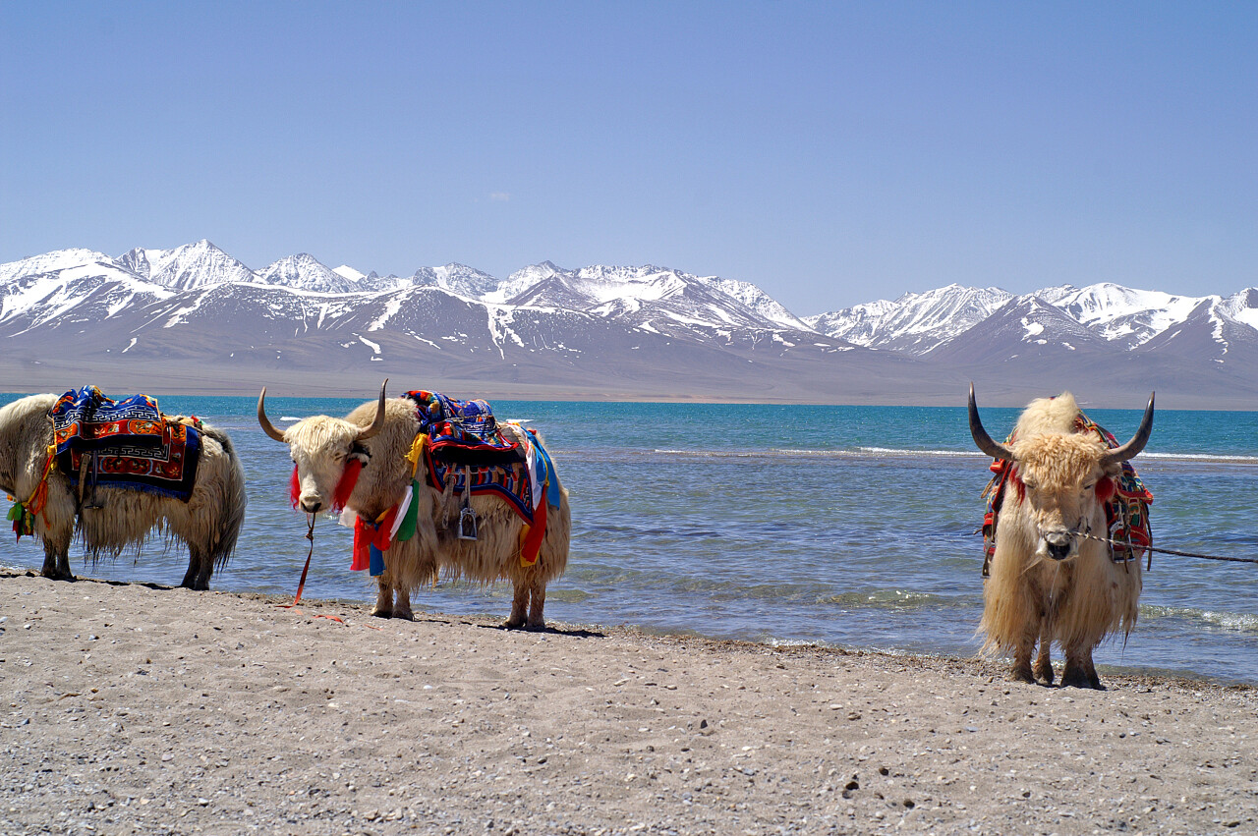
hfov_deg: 27.0
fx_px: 2618
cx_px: 629
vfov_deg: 18.1
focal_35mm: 75
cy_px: 418
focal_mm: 50
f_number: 11
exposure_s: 1/320
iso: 100
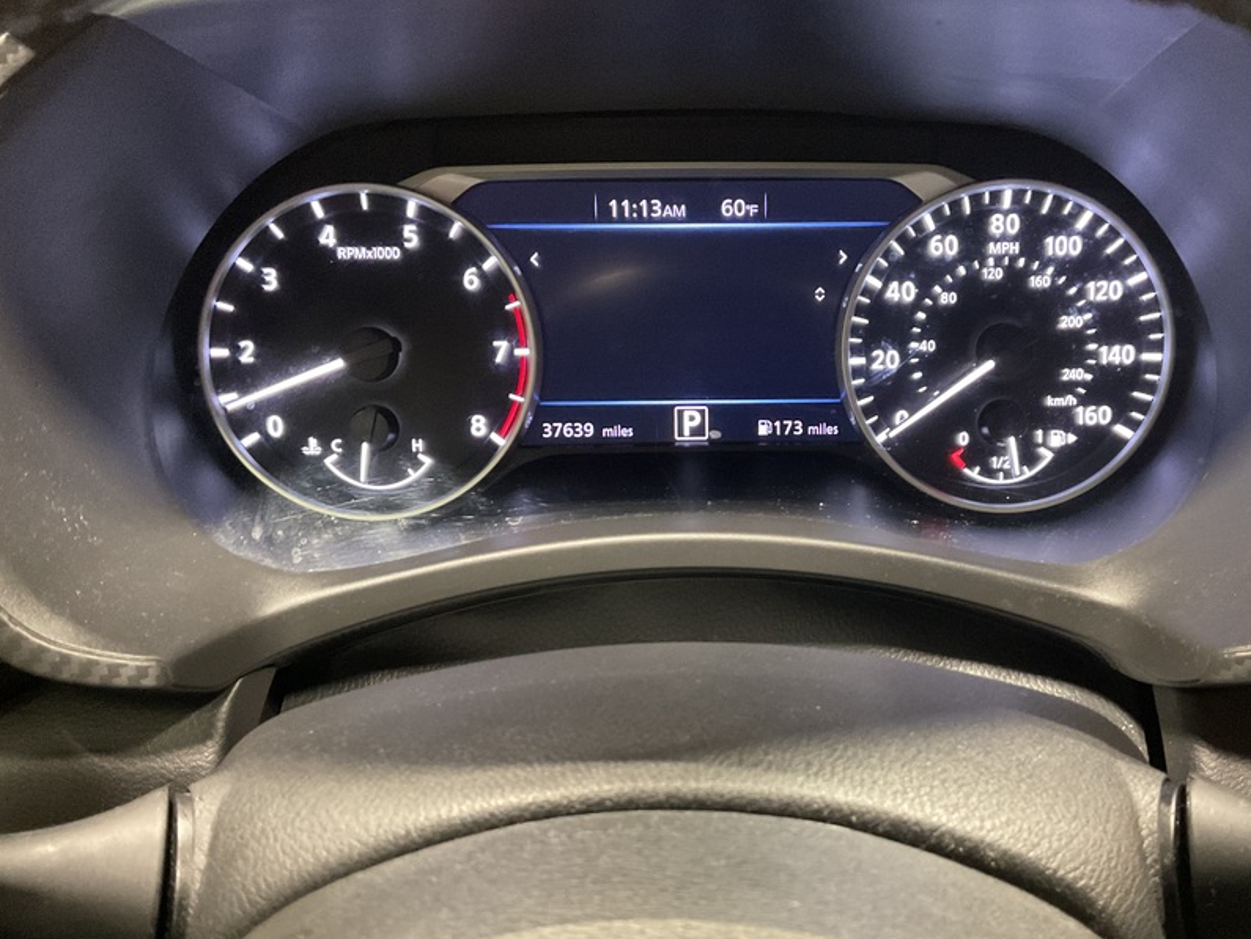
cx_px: 727
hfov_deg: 52.4
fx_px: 1265
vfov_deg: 40.7
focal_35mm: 35
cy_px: 497
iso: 400
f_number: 1.8
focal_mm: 3
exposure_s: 1/30
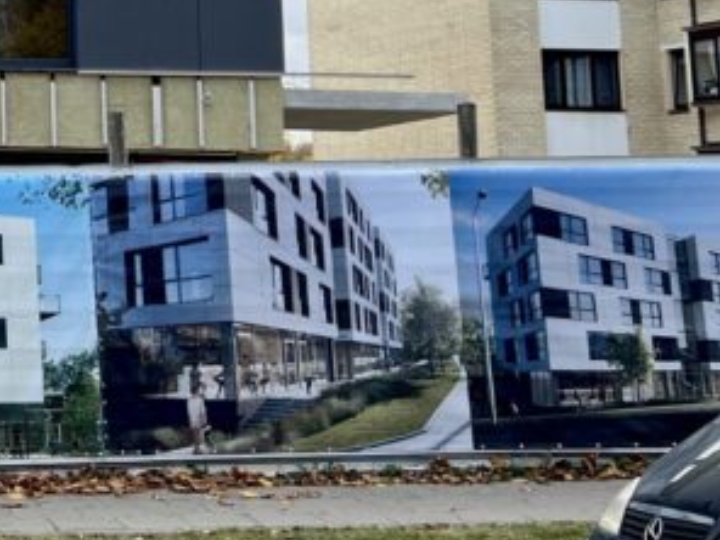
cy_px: -260
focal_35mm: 90
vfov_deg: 15.2
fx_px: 1872
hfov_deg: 19.5
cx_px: -289
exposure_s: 1/1009
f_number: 1.5
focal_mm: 5.7
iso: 50
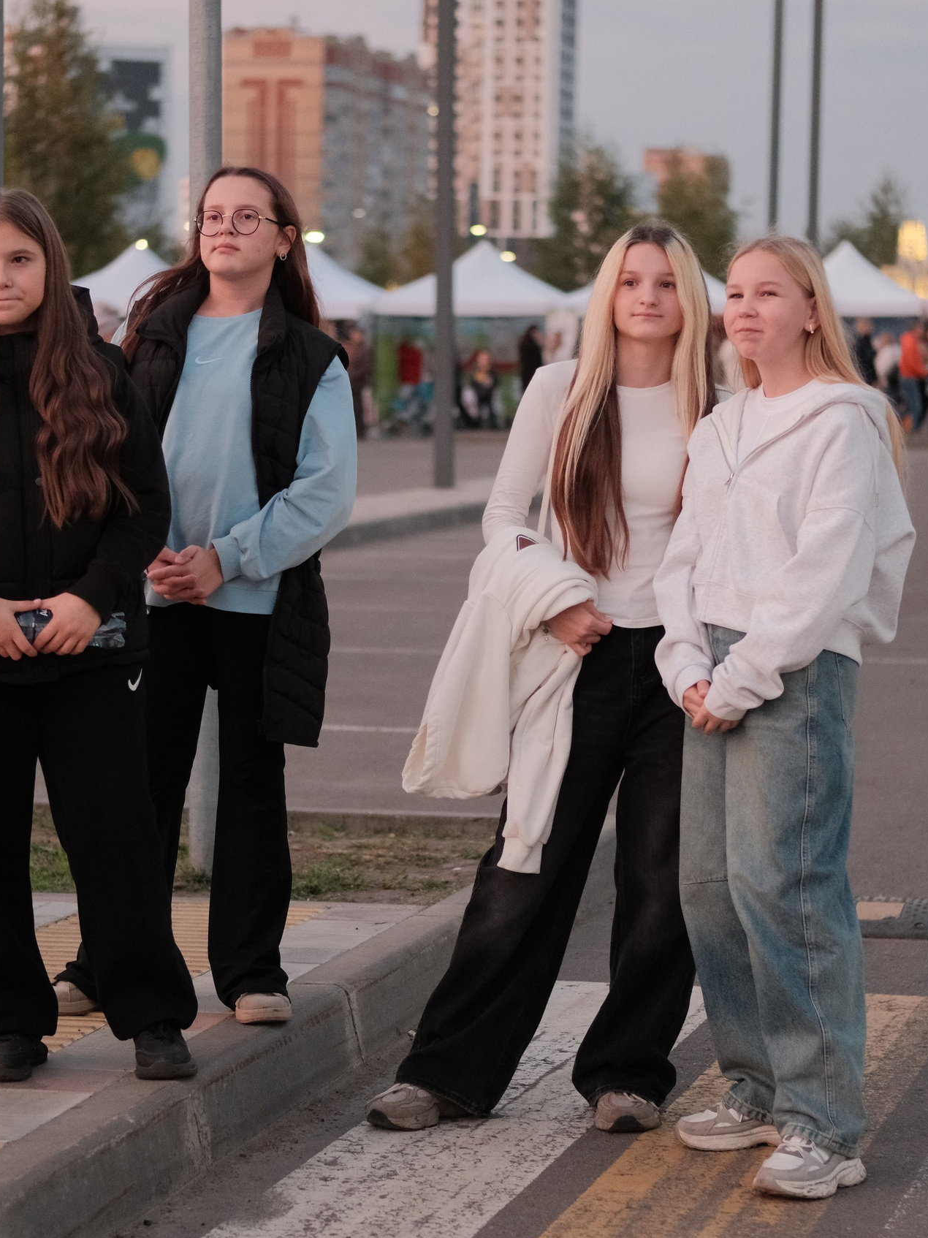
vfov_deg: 18.0
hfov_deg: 13.6
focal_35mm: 109
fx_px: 3897
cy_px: 617
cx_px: 435
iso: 1600
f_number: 2
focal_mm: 50
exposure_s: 1/320
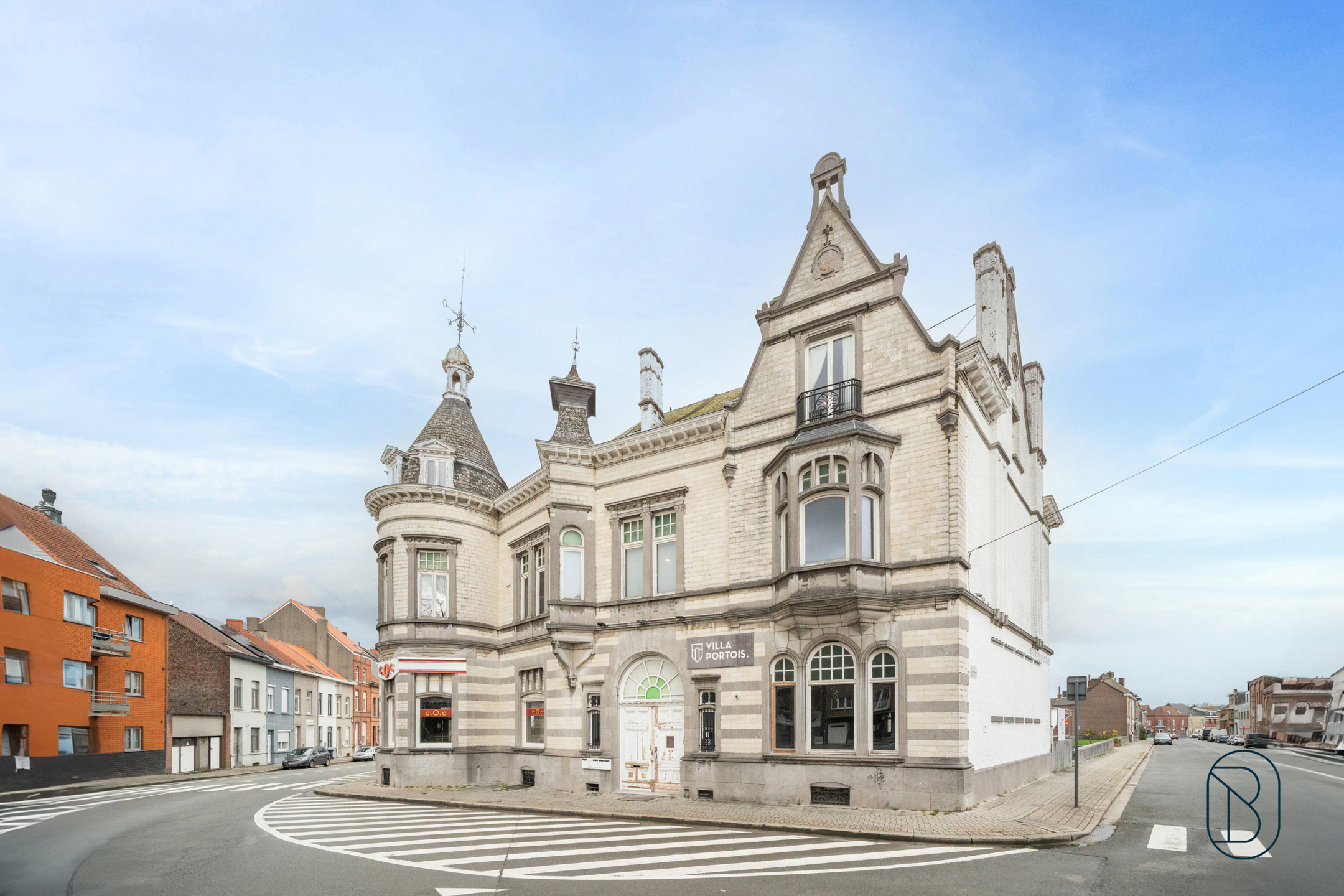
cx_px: 672
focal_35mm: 14
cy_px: 448
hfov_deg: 104.3
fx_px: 523
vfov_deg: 81.2
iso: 1000
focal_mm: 14
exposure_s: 1/250
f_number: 11
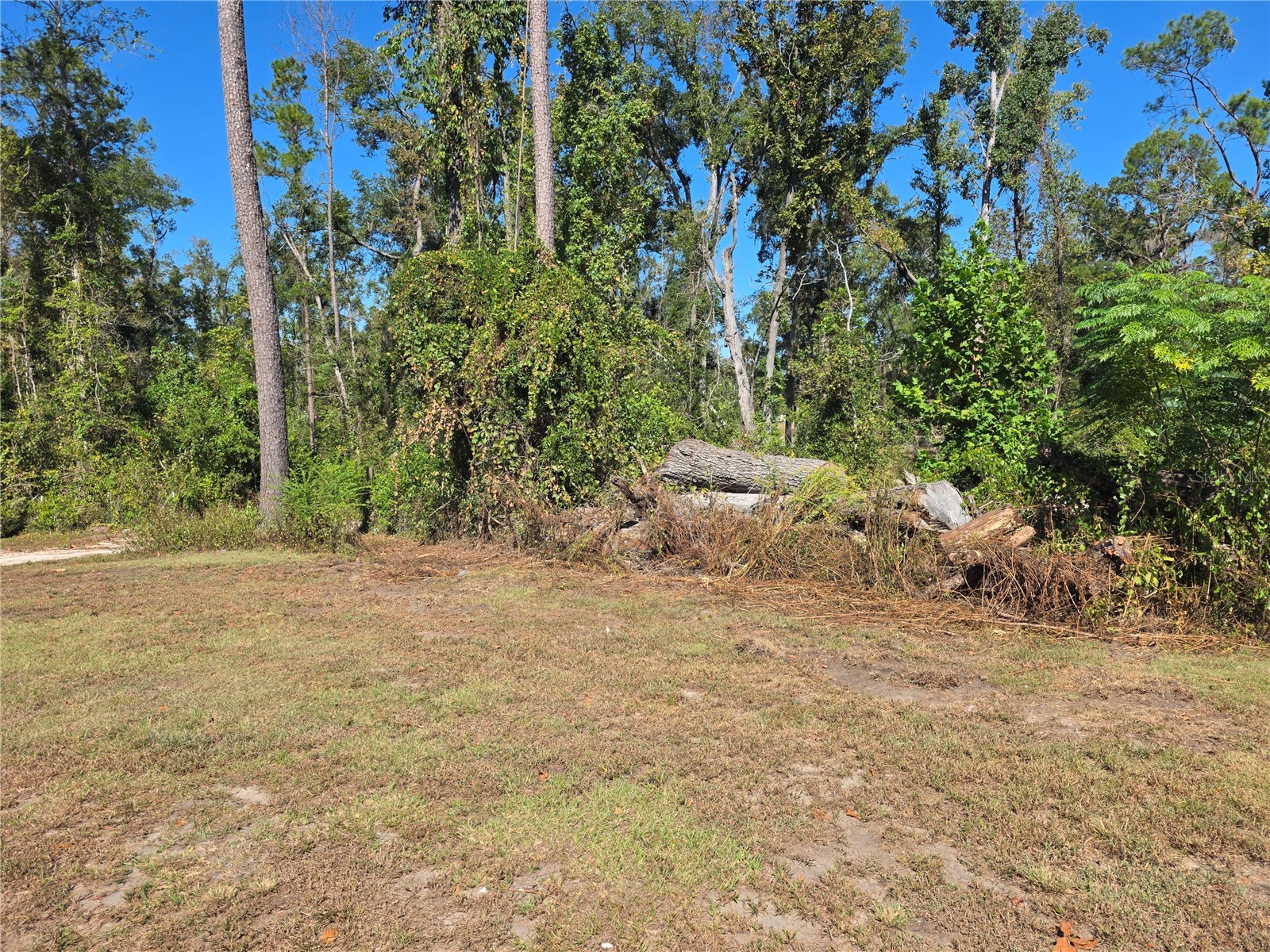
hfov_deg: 73.9
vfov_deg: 58.9
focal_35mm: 23
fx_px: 844
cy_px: 476
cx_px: 635
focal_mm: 6.25
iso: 80
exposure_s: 1/4237
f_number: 1.7
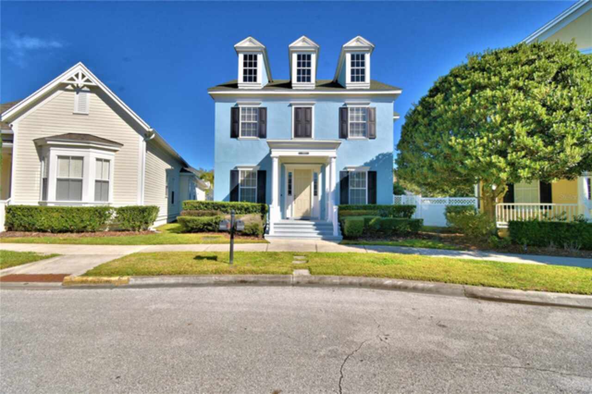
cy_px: 197
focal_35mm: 15
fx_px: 247
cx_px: 296
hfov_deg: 100.4
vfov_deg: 77.3
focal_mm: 10
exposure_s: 1/250
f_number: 11
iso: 100
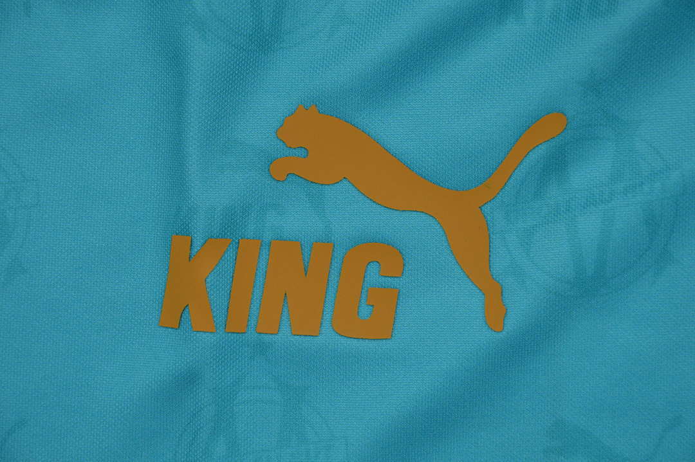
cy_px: 231
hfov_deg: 13.1
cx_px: 348
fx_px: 3038
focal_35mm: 158
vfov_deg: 8.7
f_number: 10
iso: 400
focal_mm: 105
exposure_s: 1/200
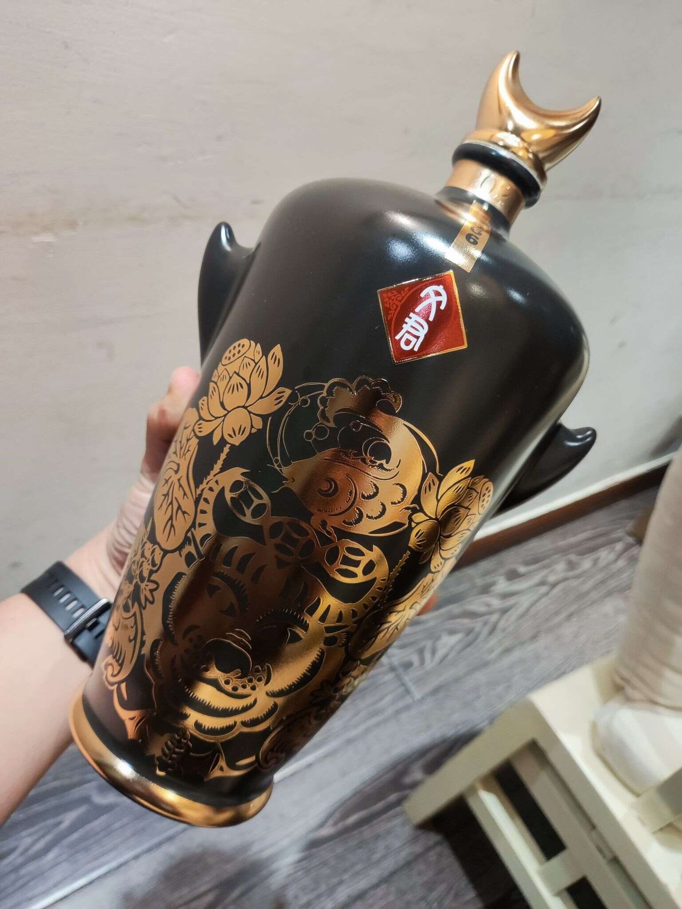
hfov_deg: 54.9
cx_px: 341
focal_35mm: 25
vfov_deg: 69.4
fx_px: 657
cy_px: 454
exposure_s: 1/54.9
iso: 238
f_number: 1.79
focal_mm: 4.71
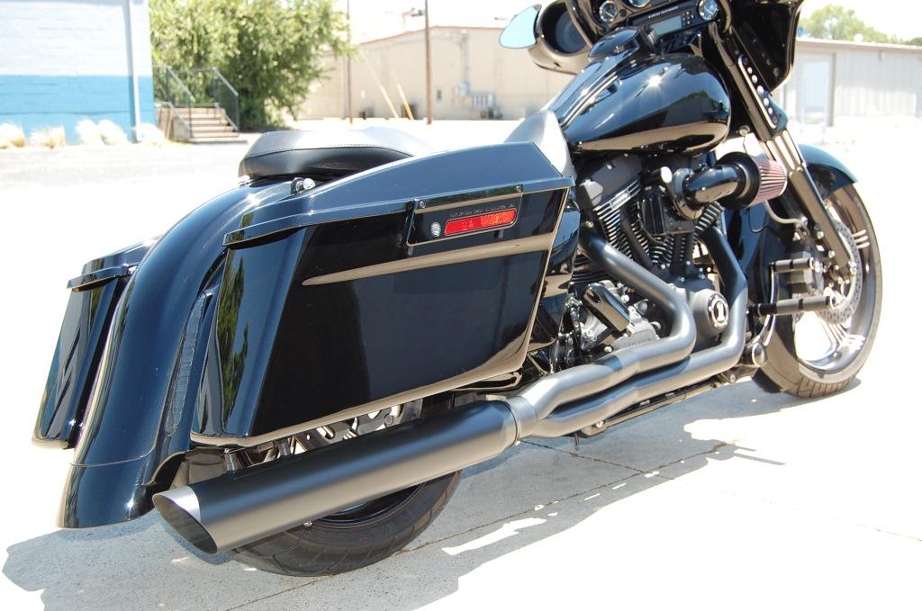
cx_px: 461
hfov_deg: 46.5
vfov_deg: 31.8
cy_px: 306
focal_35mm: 42
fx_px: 1074
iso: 200
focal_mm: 28
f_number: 5.6
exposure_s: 1/125
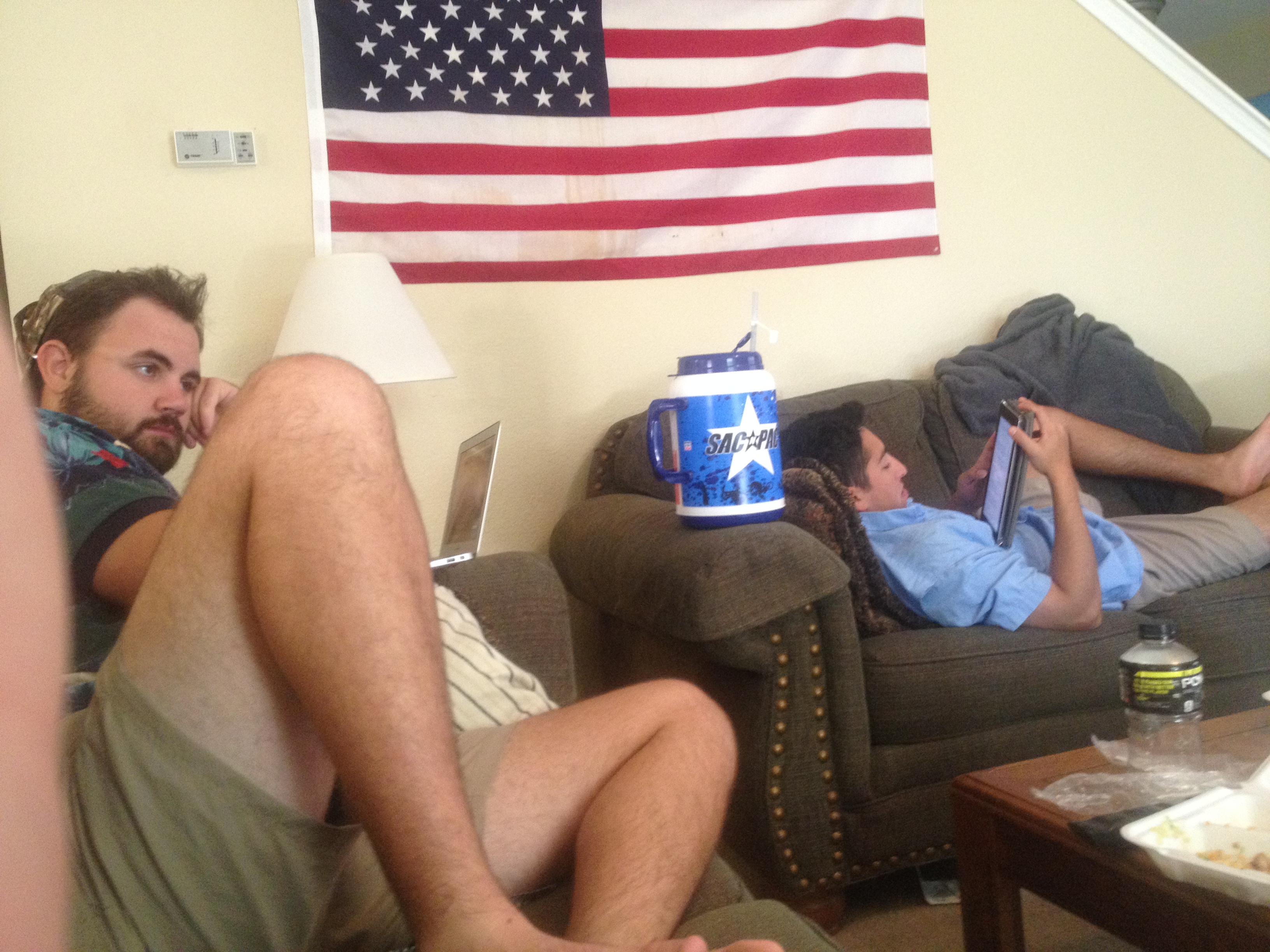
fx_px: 1284
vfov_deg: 40.7
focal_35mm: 35
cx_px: 635
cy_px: 476
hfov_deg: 52.6
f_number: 2.4
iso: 250
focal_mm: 4.28
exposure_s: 1/20
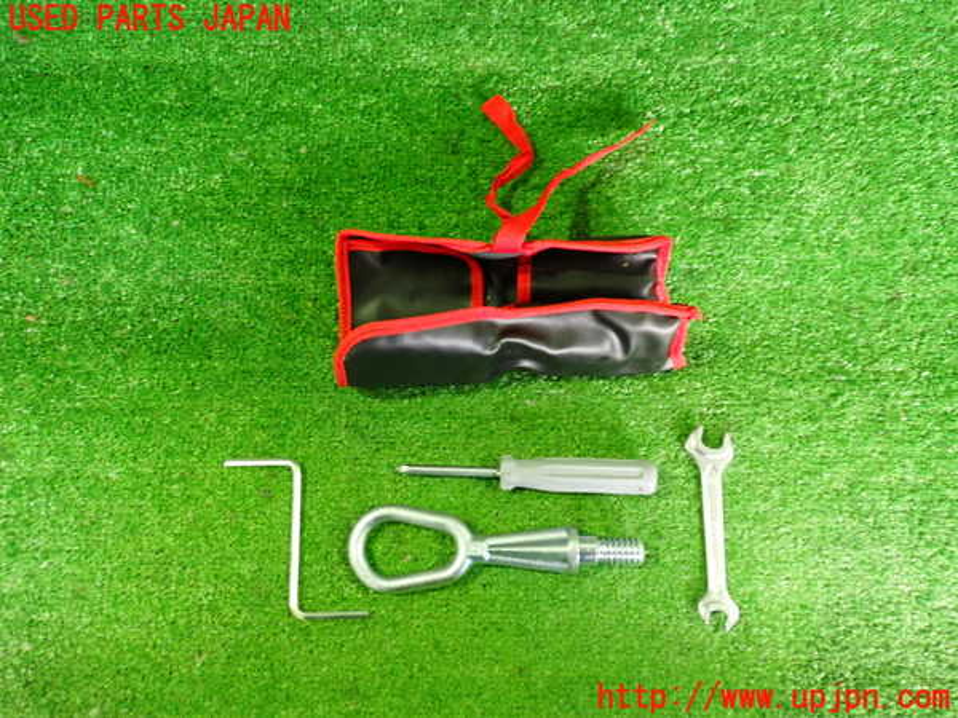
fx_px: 830
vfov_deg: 46.8
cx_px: 479
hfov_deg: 60.0
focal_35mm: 30
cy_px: 359
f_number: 2.3
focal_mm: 5.4
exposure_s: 1/30
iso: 800
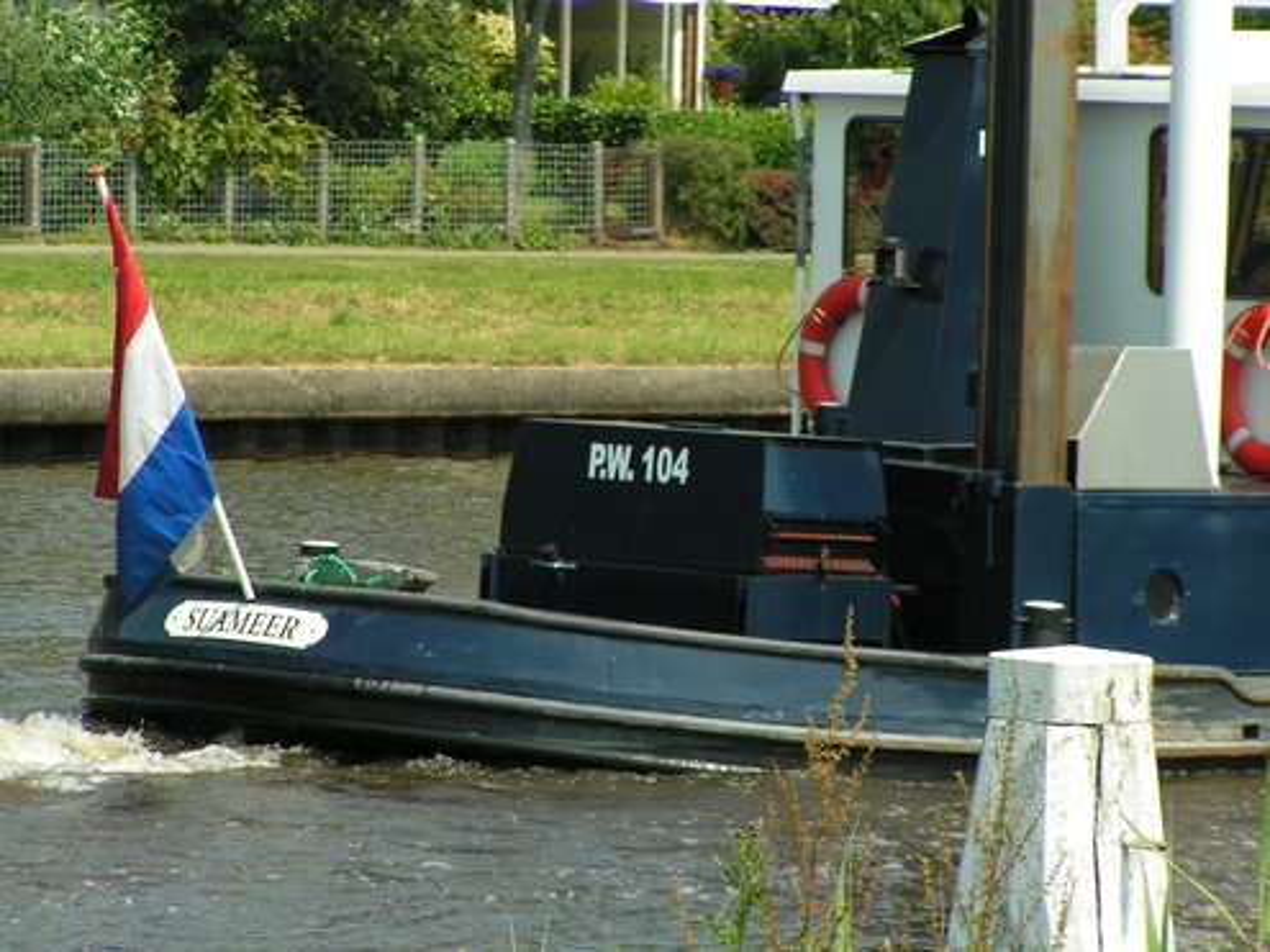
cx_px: 635
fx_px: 9940
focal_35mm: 271
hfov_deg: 7.3
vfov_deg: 5.5
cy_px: 476
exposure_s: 1/400
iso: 50
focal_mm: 41.4
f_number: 5.6
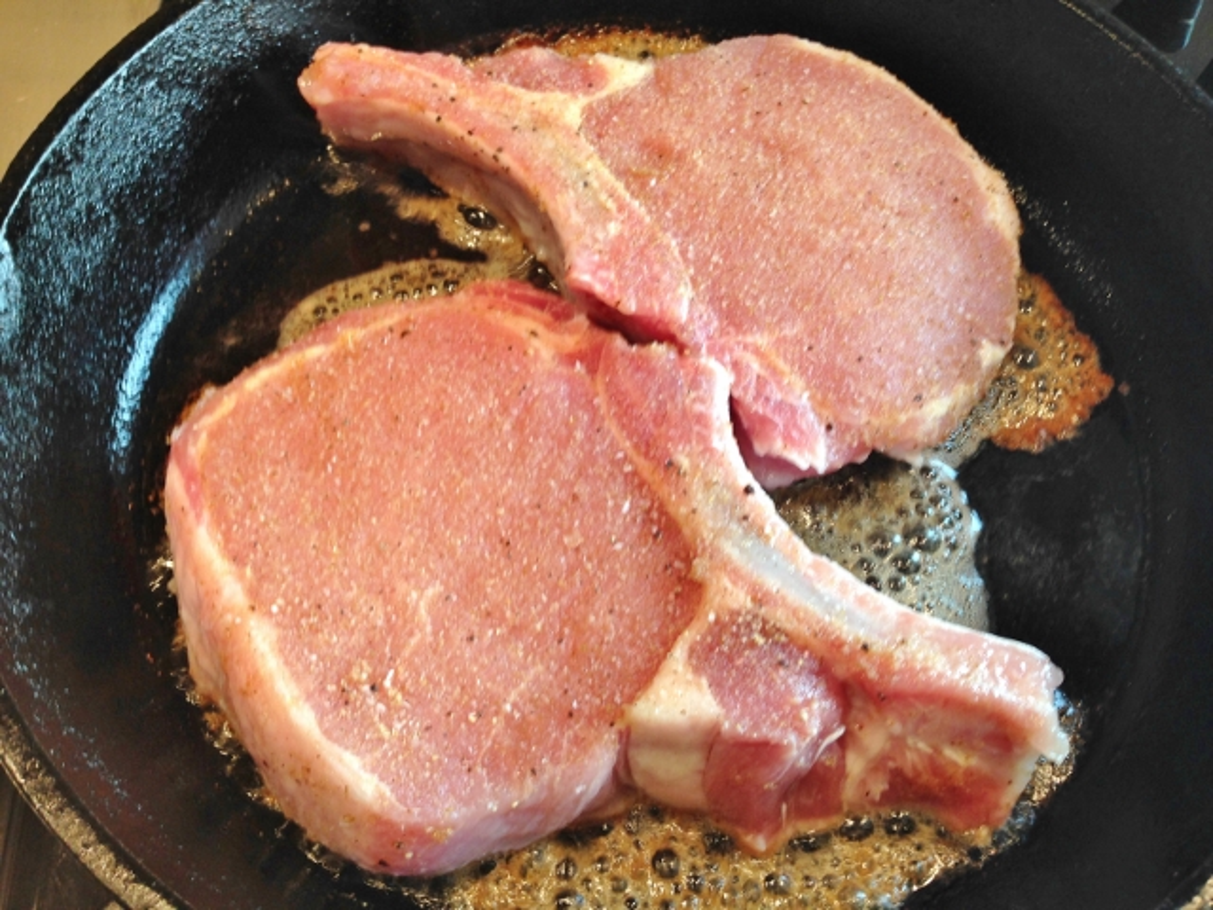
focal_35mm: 33
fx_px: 1156
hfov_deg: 55.4
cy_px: 455
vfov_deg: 42.9
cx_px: 606
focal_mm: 4.12
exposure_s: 1/20
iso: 50
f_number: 2.4
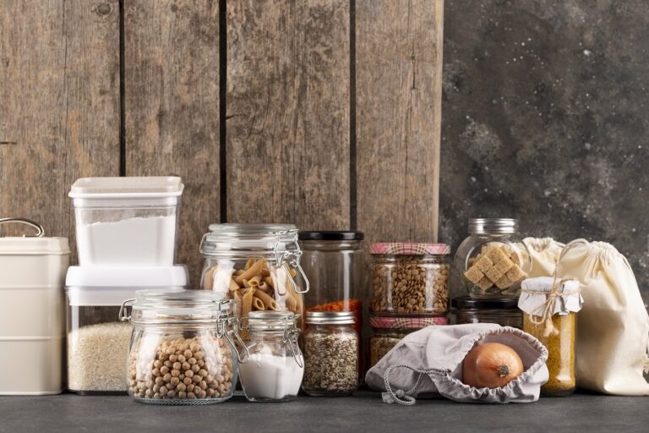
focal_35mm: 105
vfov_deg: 13.0
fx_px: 1893
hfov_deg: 19.5
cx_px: 324
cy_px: 216
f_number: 9
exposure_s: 1/100
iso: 100
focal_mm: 105
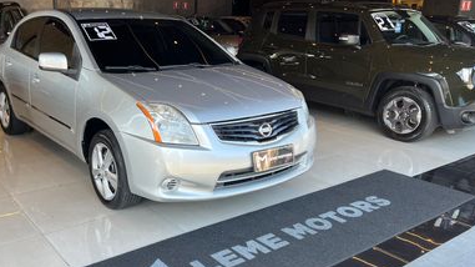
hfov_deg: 56.2
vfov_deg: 33.7
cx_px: 187
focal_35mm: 35
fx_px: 441
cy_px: 134
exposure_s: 1/147
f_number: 1.5
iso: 32
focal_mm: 5.7
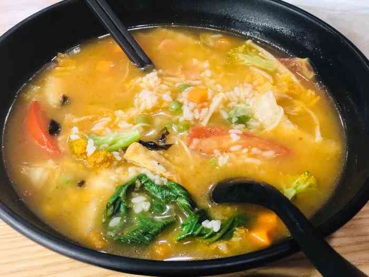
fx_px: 608
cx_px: 184
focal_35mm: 57
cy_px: 138
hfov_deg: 33.8
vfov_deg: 25.7
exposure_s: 1/30
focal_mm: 6.6
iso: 200
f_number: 2.8
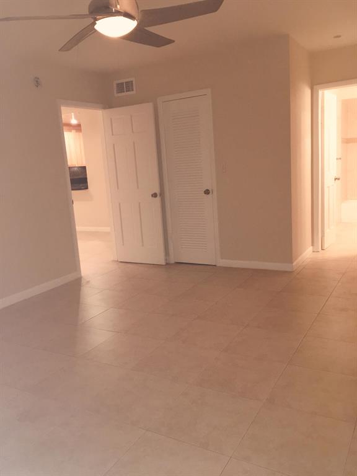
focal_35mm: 29
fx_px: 399
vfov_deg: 61.7
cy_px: 238
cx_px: 178
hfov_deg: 48.2
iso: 100
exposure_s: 1/17
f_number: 2.2
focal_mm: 4.15
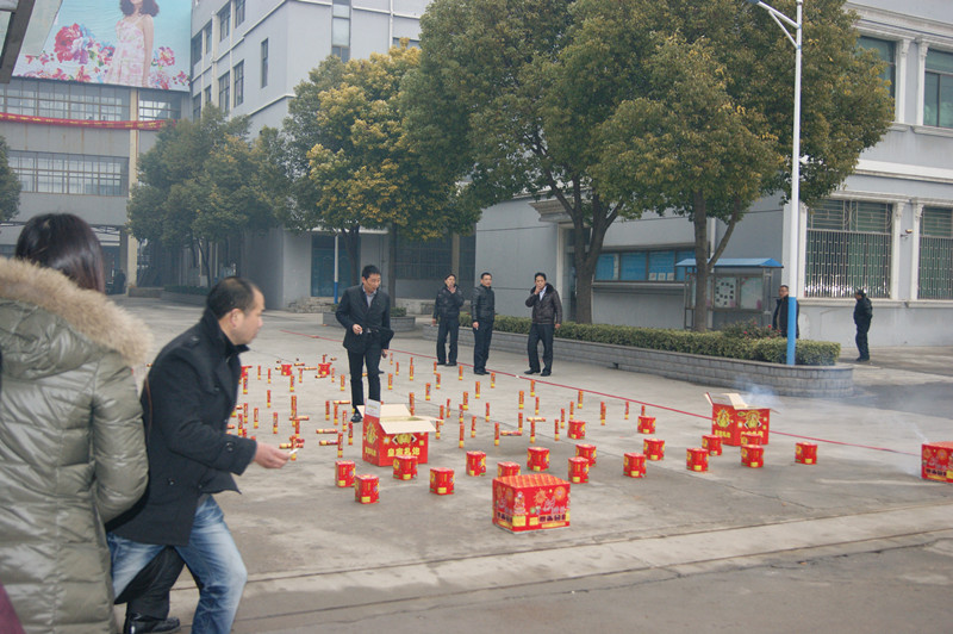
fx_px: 1032
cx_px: 476
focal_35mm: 39
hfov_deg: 49.6
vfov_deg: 34.2
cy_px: 317
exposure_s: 1/160
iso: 200
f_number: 4
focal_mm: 26
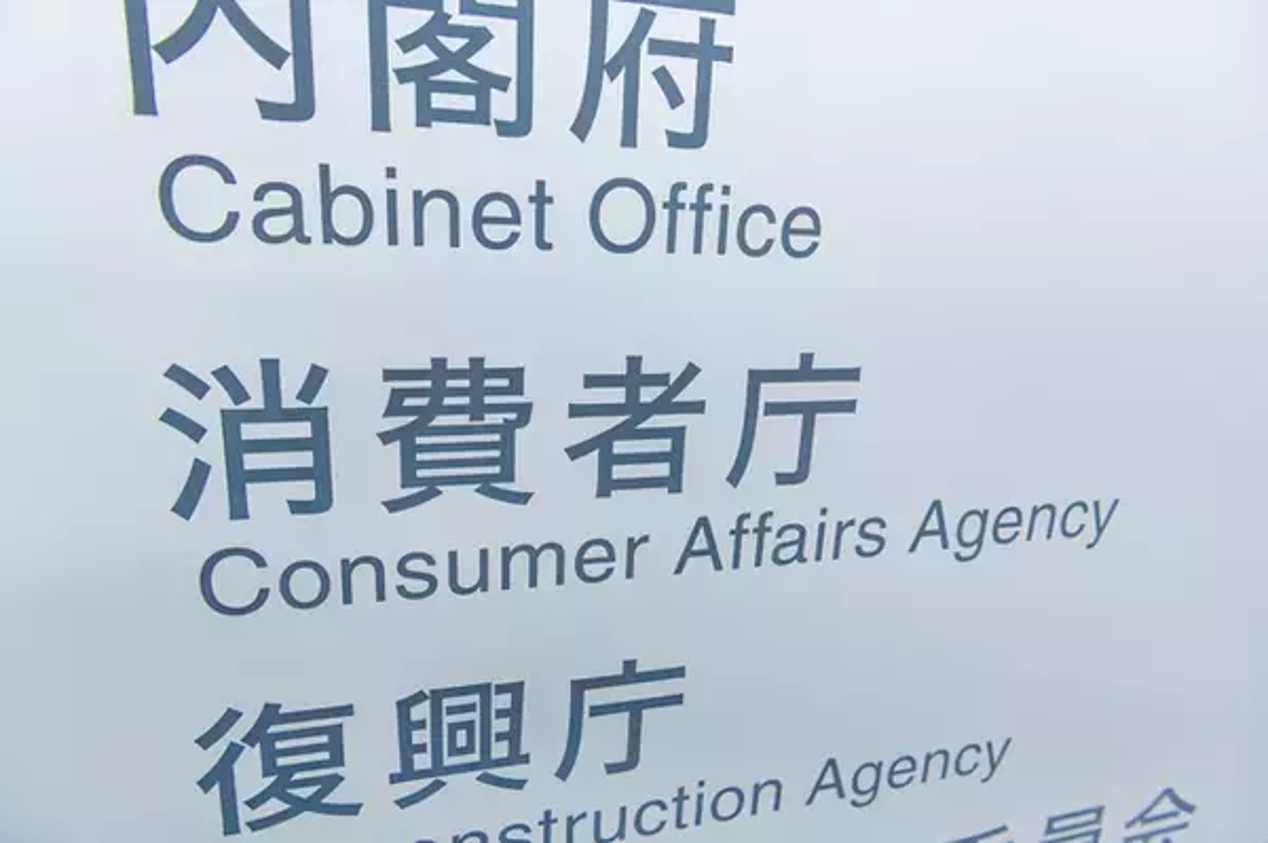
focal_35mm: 26
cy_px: 422
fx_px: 915
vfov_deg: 49.5
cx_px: 634
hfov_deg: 69.4
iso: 200
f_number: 8
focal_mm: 26
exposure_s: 1/60
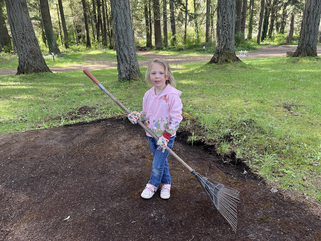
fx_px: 241
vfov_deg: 53.1
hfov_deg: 67.3
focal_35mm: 26
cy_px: 120
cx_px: 160
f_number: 1.6
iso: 50
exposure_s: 1/122
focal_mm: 5.1
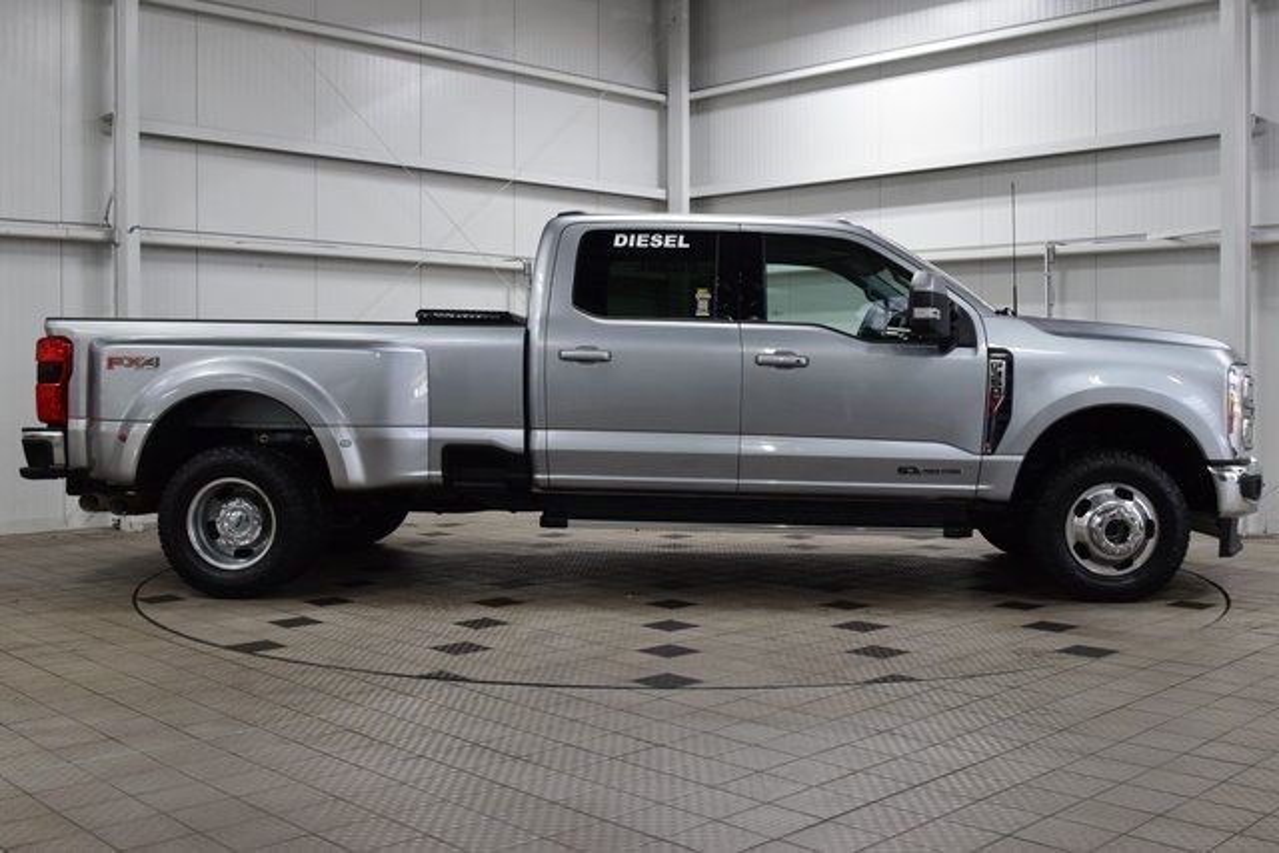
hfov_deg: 53.1
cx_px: 640
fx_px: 1279
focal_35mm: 36
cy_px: 426
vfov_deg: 36.9
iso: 1400
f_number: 8
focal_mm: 24
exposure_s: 1/60
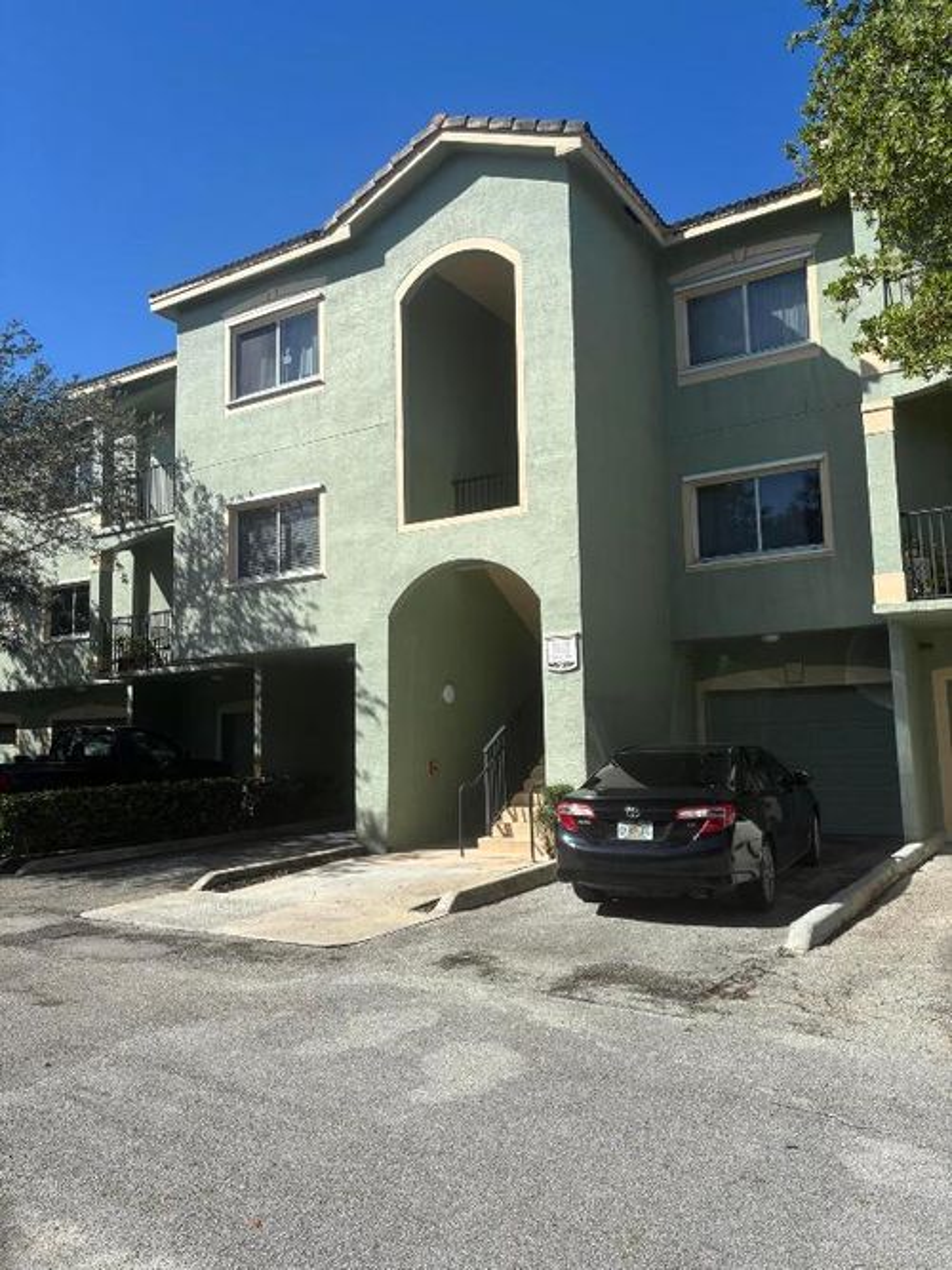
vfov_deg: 67.3
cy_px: 635
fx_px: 954
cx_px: 476
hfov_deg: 53.0
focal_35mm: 26
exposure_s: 1/3106
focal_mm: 5.96
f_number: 1.6
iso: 50
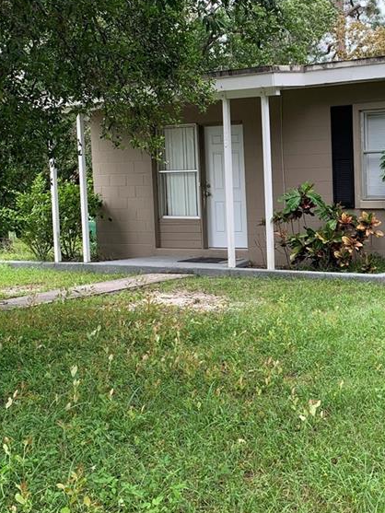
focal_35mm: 56
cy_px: 274
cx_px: 344
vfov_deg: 34.3
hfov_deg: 25.3
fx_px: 830
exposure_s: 1/340
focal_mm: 4.25
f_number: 1.8
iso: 25
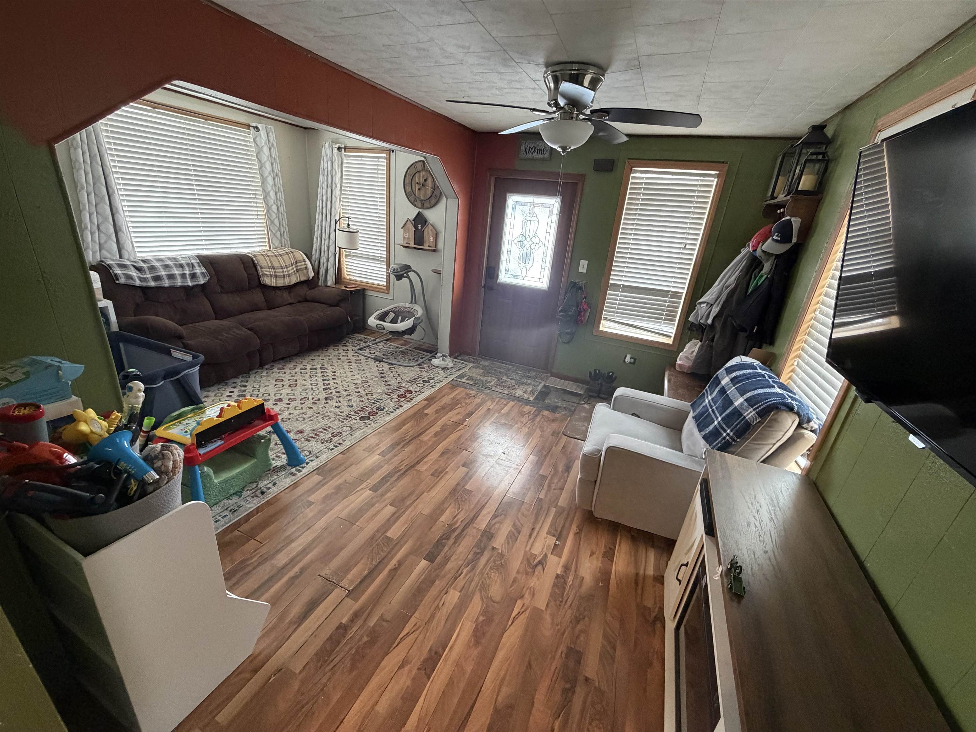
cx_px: 488
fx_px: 395
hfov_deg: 102.1
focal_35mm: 14
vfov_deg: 85.7
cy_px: 366
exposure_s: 1/60
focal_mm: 2.22
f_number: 2.2
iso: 500
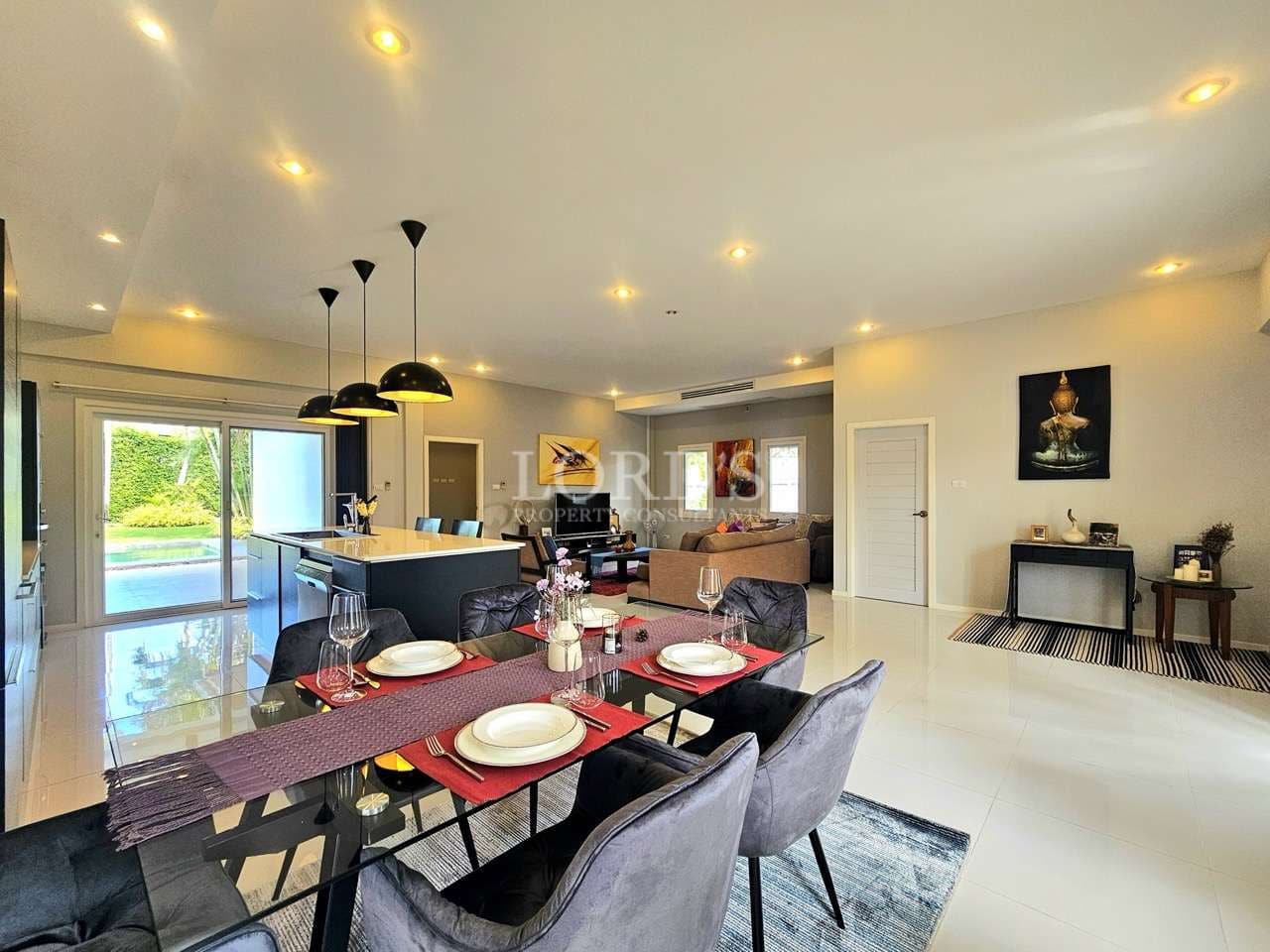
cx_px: 635
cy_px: 476
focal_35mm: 13
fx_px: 477
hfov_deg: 106.2
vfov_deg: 89.9
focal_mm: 2.2
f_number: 2.2
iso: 80
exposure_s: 1/50
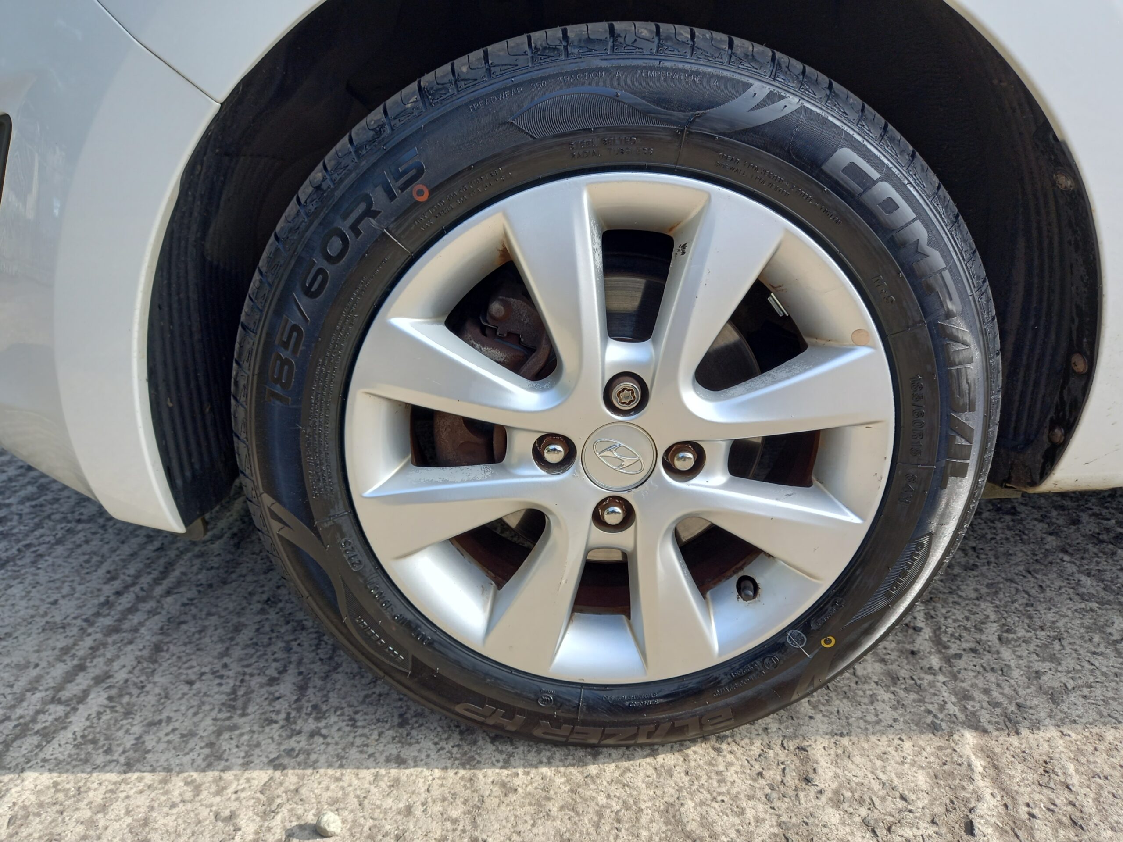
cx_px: 562
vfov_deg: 54.9
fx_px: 811
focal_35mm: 25
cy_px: 421
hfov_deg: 69.4
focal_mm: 4.6
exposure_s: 1/117
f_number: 2
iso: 25
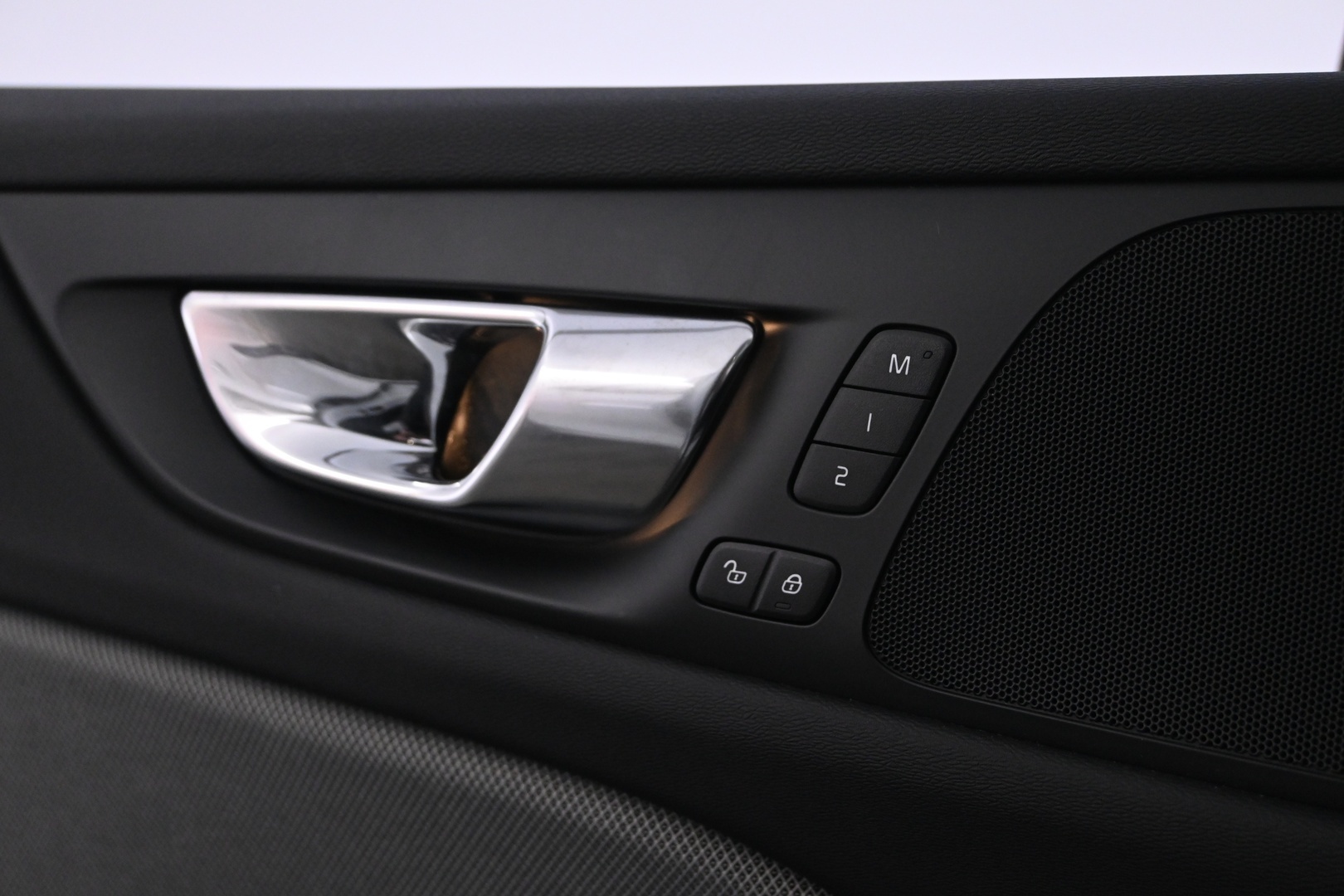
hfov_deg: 45.0
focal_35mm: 44
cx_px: 672
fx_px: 1624
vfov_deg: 30.8
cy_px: 448
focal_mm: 29
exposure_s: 1/100
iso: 2500
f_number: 4.8
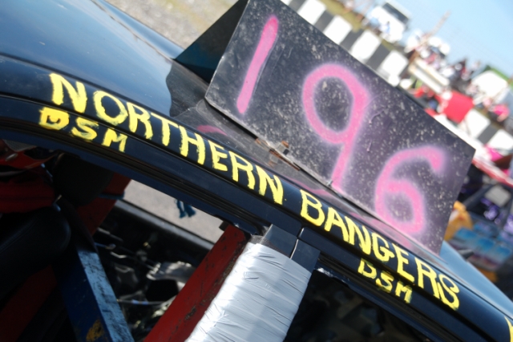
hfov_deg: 29.3
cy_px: 171
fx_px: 983
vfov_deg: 19.7
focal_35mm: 69
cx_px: 256
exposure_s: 1/500
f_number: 5
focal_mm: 46
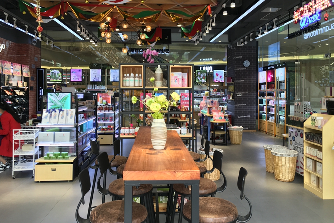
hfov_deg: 60.3
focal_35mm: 31
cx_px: 169
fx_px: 288
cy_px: 96
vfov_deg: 42.2
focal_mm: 4.15
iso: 32
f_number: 2.2
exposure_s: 1/50
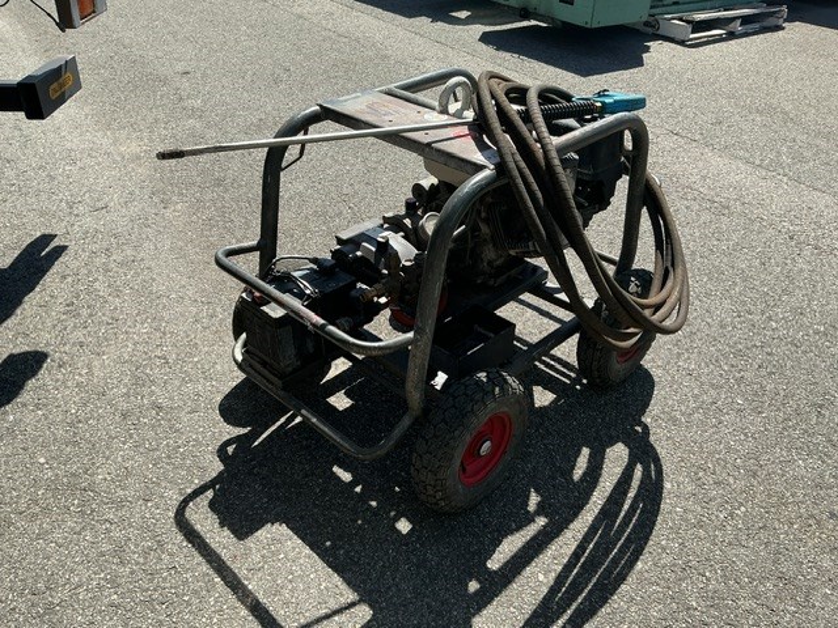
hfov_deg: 61.7
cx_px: 419
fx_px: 702
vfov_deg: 48.2
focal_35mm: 29
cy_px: 314
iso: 25
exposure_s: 1/1279
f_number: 1.8
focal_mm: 3
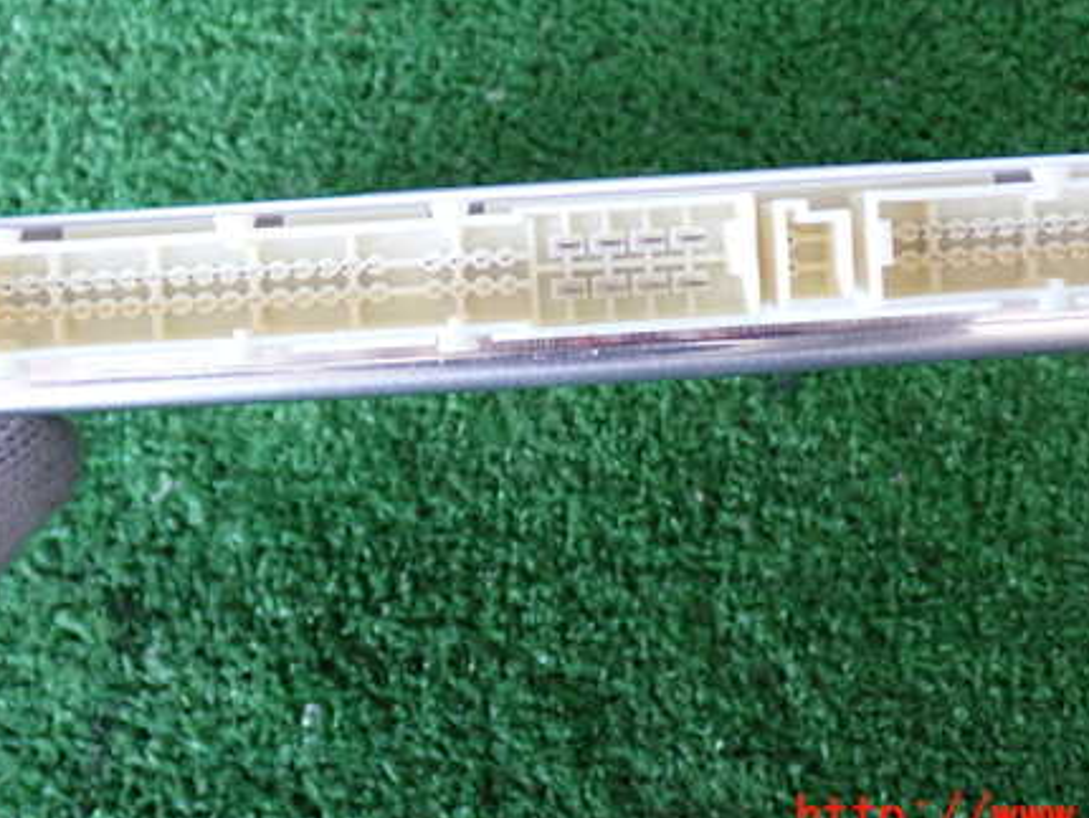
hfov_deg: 36.1
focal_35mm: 53
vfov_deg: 27.4
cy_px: 281
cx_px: 608
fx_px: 1668
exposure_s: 1/40
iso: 250
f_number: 2.7
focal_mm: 6.83
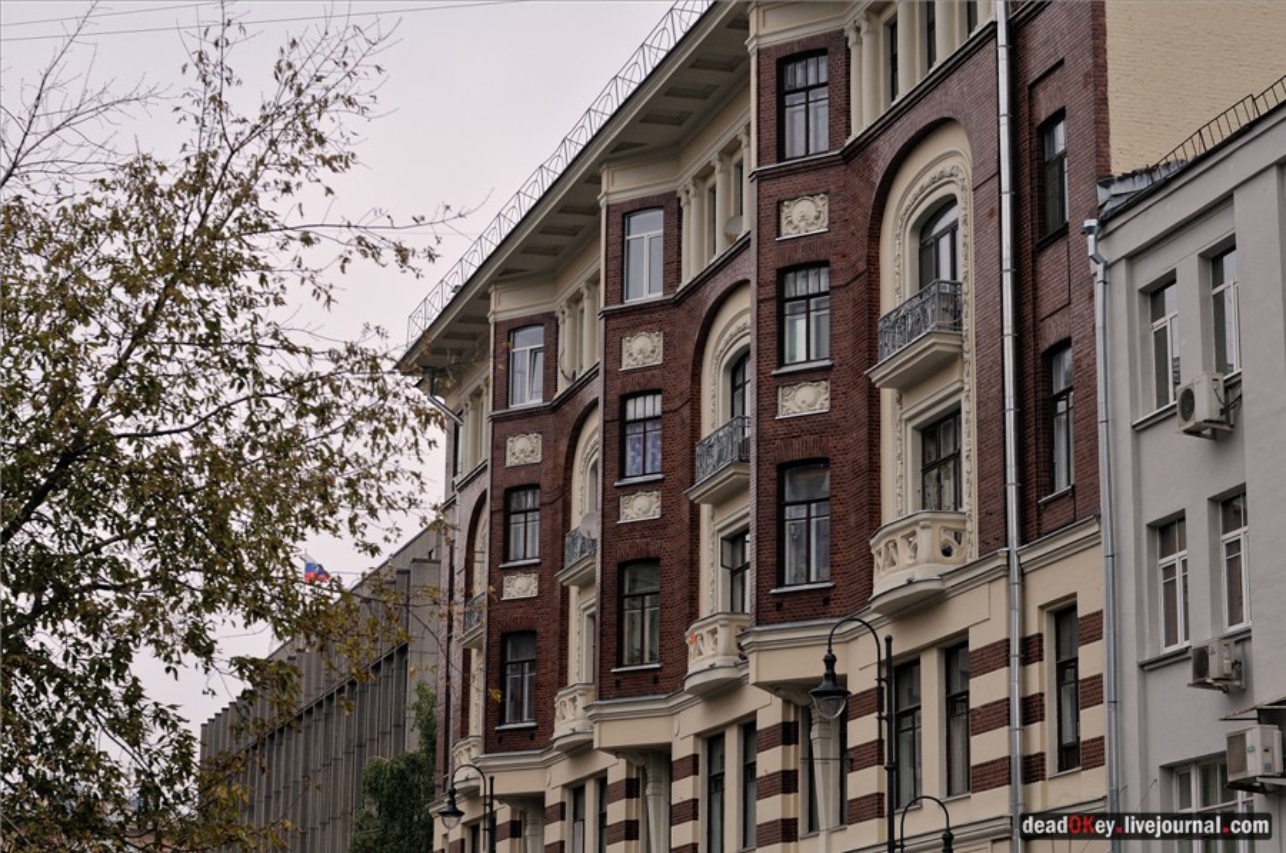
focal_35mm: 75
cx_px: 643
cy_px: 426
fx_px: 2675
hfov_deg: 27.0
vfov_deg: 18.1
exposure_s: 1/320
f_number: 4.5
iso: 320
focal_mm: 50
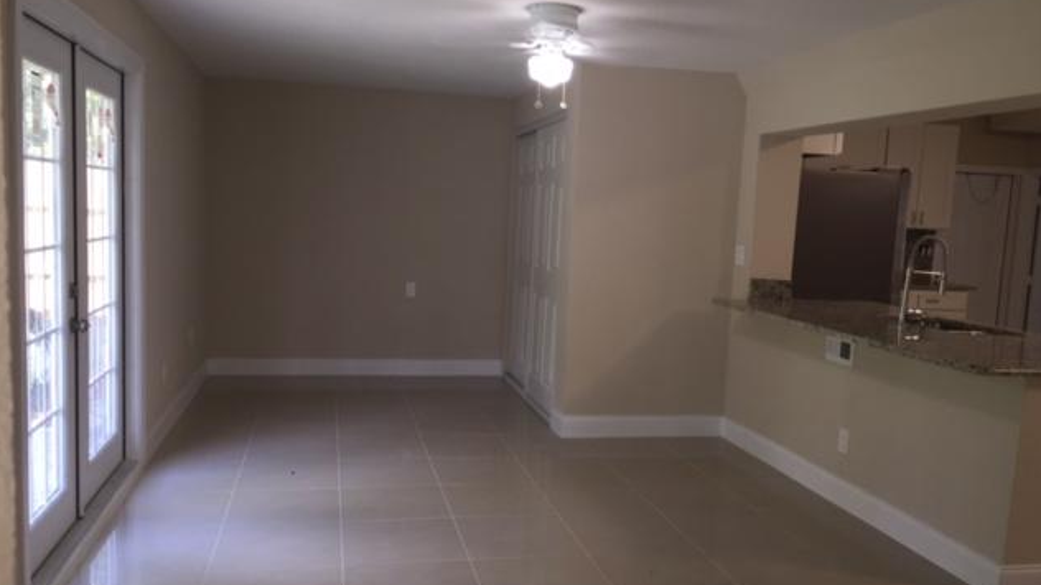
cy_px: 320
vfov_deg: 36.6
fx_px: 883
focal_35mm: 32
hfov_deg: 61.0
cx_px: 520
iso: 40
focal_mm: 4.15
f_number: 2.2
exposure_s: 1/30
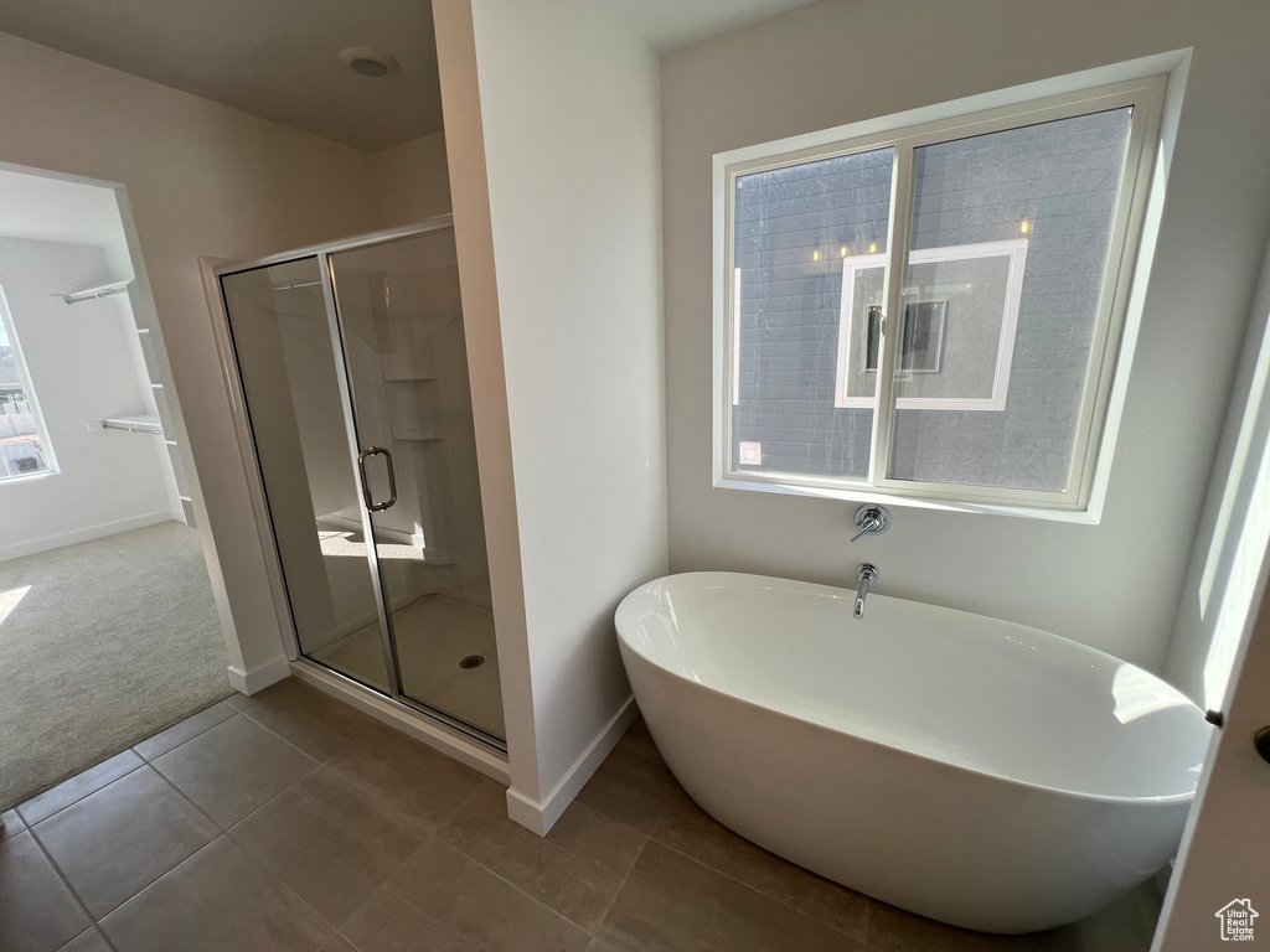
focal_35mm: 13
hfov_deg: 106.2
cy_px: 476
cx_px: 635
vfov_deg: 89.9
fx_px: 477
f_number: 1.8
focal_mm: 1.57
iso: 32
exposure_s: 1/286
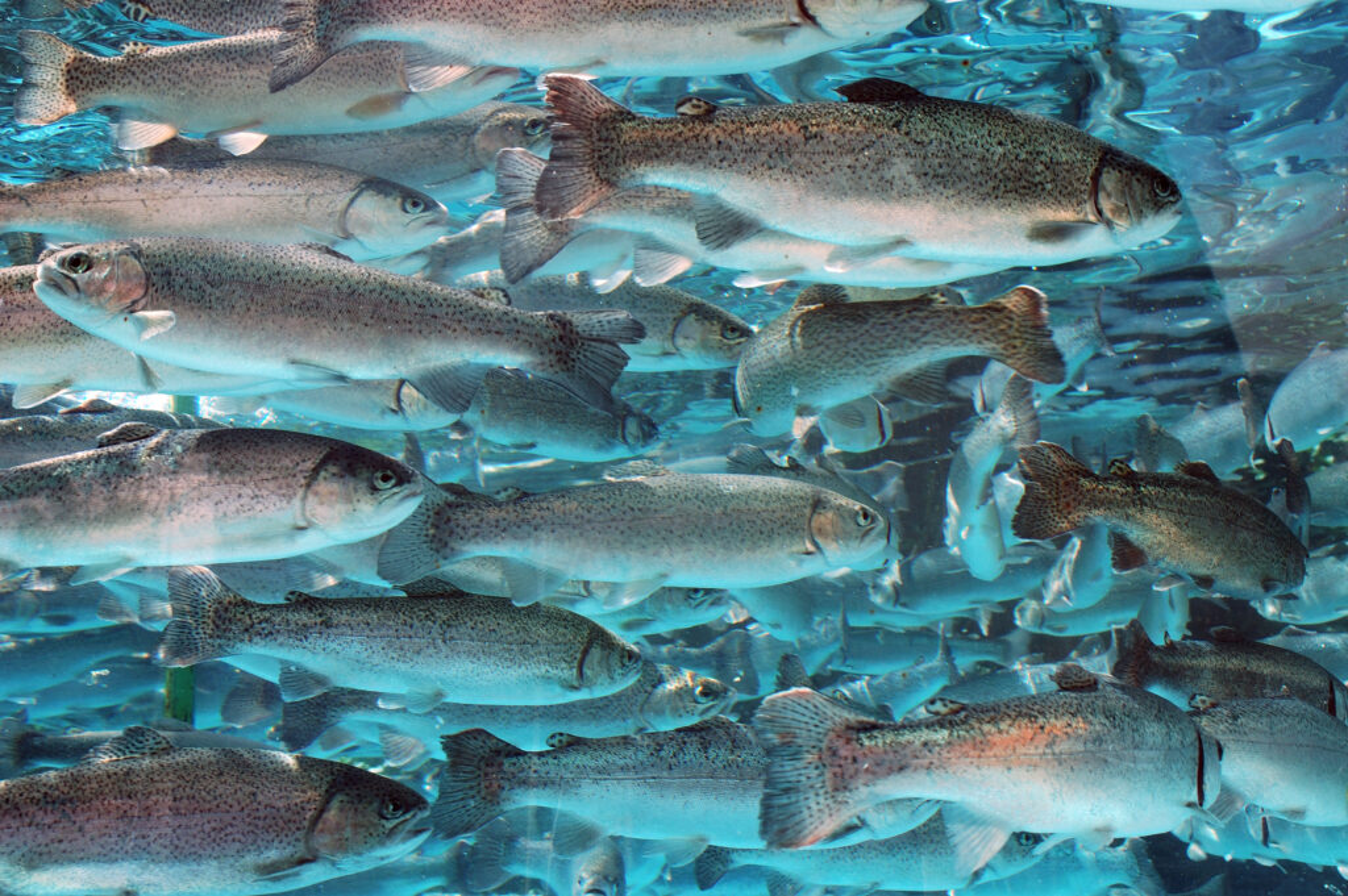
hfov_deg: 46.4
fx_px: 1571
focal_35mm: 42
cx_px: 674
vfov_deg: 31.8
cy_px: 448
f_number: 10
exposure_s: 1/160
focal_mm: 28
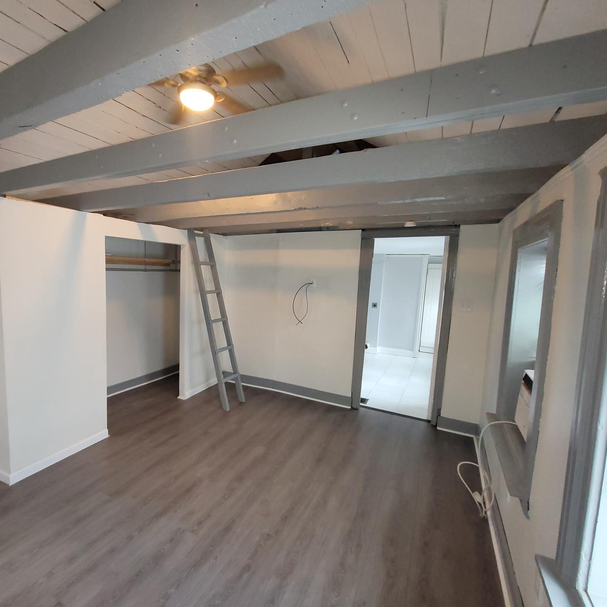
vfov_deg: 87.4
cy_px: 310
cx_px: 239
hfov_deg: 86.2
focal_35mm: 16
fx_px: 317
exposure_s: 1/30
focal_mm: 2.2
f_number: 2.2
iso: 400
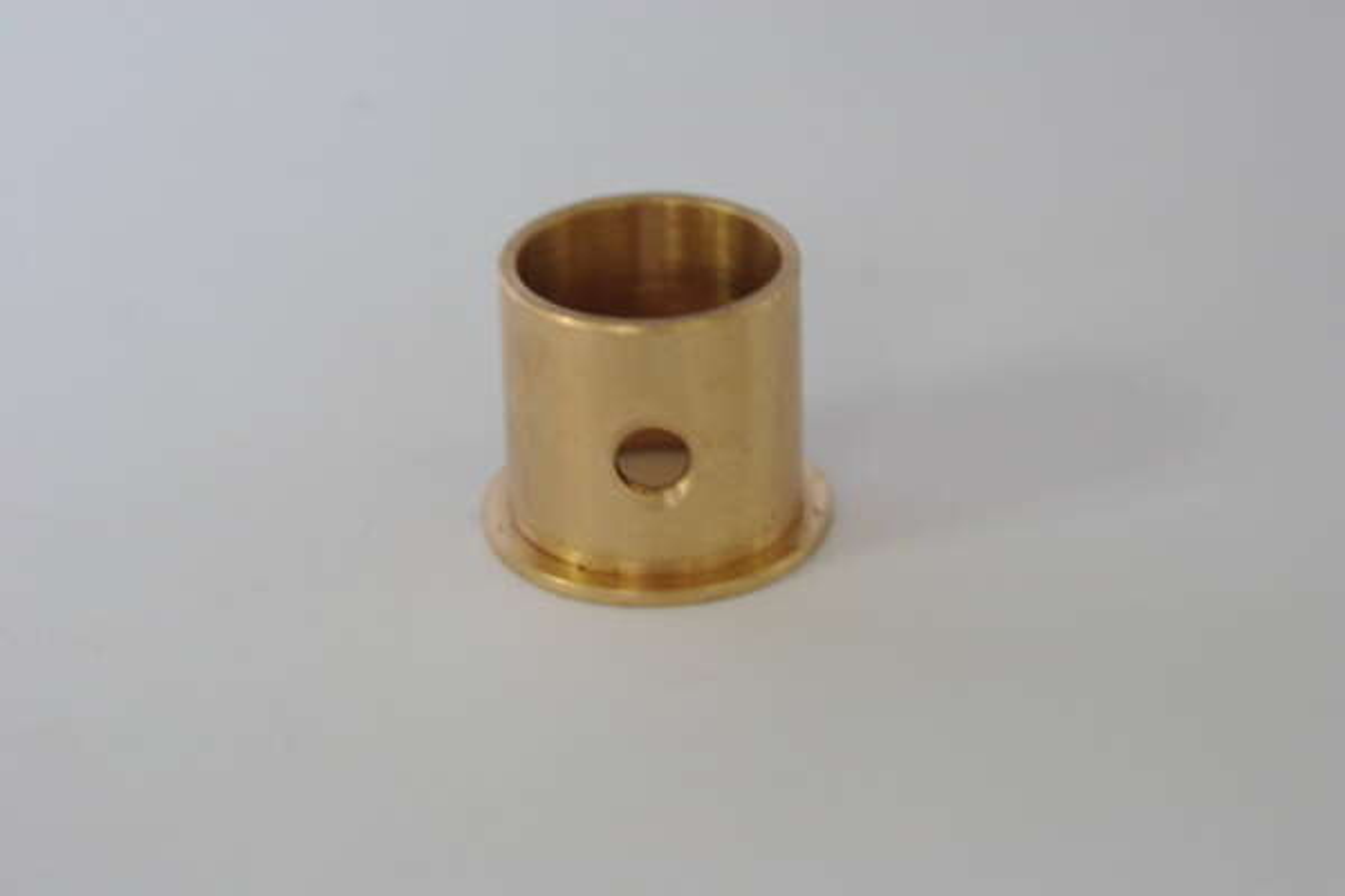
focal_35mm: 120
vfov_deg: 11.4
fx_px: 4483
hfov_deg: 17.1
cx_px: 672
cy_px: 448
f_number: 5.6
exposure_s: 1/15
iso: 800
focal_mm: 80
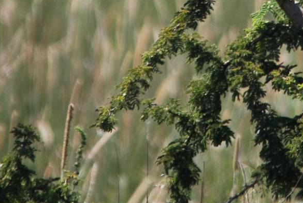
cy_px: -52
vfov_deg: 0.7
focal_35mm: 2053
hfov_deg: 1.0
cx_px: 62
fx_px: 17292
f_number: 6.3
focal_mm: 500
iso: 200
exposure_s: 1/500
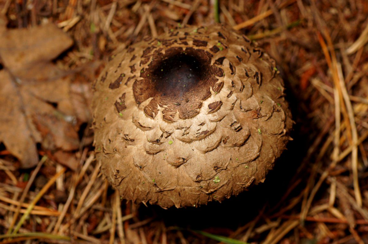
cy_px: 122
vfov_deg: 10.1
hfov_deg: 15.2
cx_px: 184
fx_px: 1378
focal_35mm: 135
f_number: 8
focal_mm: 90
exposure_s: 1/160
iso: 200
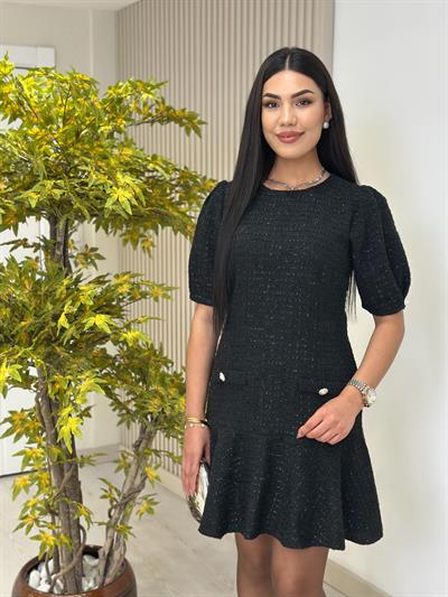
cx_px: 224
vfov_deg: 39.6
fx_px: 828
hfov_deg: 30.3
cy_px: 298
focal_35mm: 48
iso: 80
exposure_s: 1/100
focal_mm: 6.86
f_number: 1.78
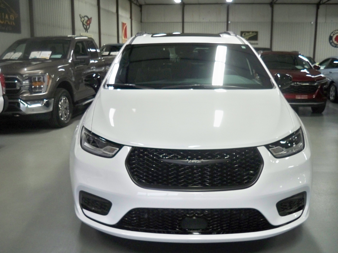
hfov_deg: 52.6
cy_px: 126
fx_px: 342
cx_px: 169
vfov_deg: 40.7
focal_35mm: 35
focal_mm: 6.3
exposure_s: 1/60
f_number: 3.1
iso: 400
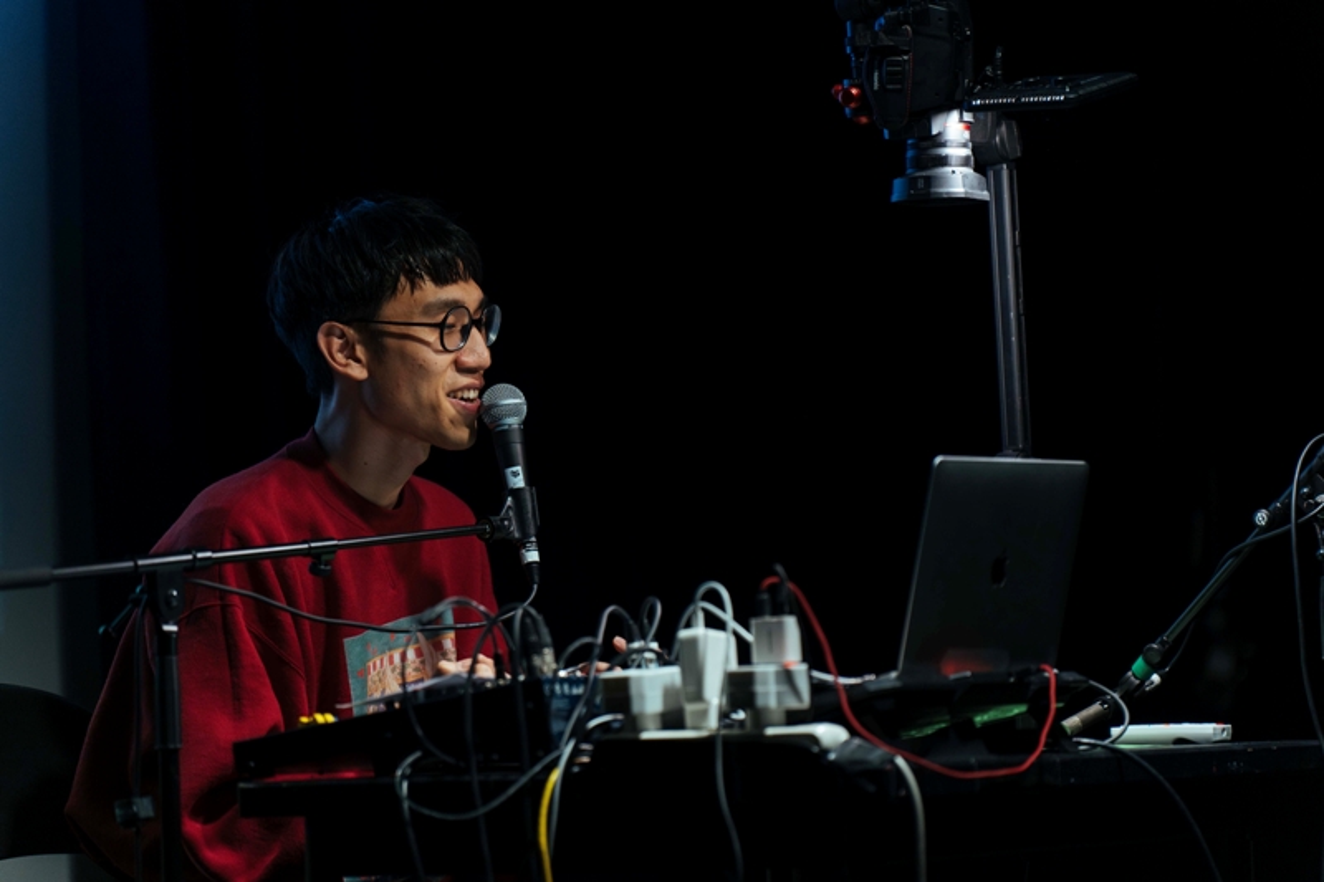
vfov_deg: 9.1
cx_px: 662
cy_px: 441
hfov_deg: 13.7
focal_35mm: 150
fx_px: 5515
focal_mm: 150
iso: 2000
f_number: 2.8
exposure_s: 1/160
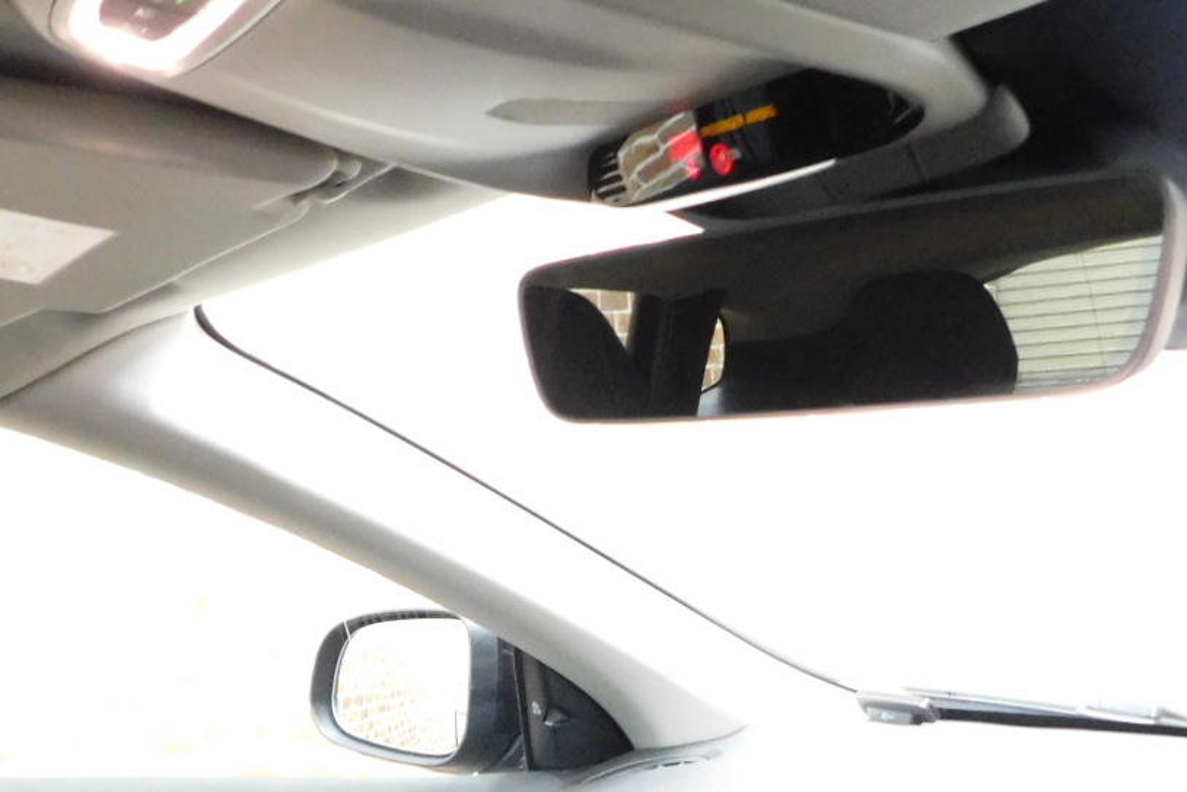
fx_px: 1550
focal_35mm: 47
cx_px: 443
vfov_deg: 28.2
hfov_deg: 41.6
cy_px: 595
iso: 800
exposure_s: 1/6
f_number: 3
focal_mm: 4
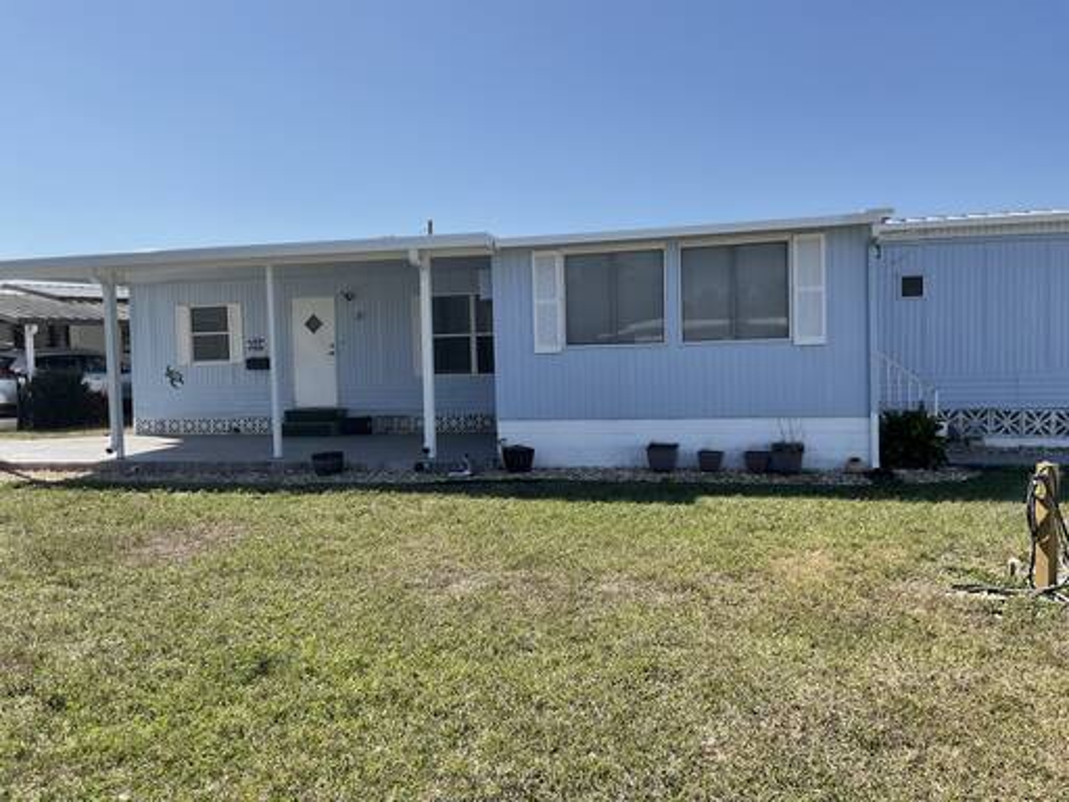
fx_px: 896
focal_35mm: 29
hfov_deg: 61.7
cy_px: 401
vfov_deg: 48.2
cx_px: 534
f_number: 1.8
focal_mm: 3
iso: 16
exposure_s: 1/2141
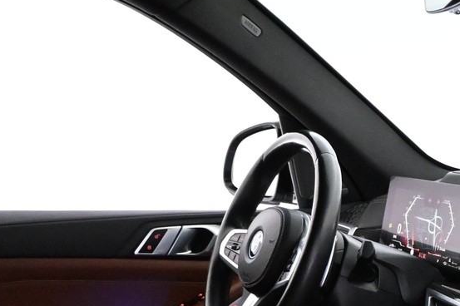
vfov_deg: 15.5
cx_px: 562
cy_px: 344
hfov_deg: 21.8
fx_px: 1095
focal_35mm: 86
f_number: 3.8
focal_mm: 19.5
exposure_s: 1/60
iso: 4500
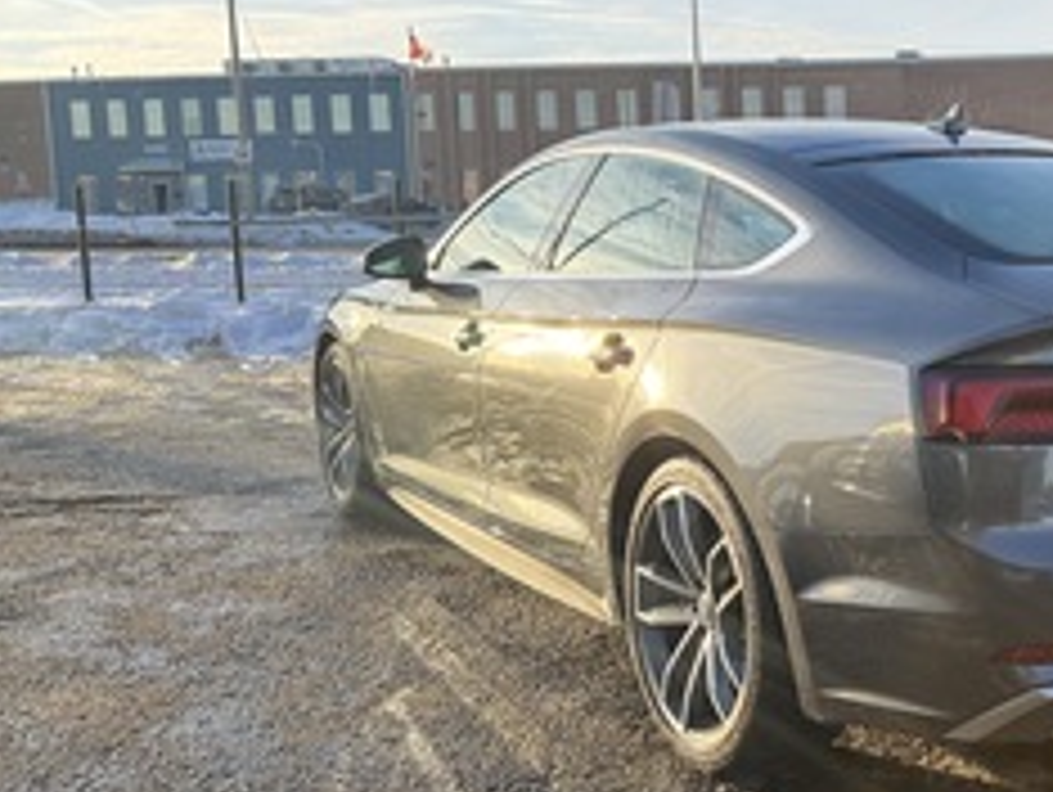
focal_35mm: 43
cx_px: 940
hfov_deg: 40.6
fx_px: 1309
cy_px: 371
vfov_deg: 33.6
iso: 100
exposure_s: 1/796
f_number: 1.78
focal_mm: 6.76
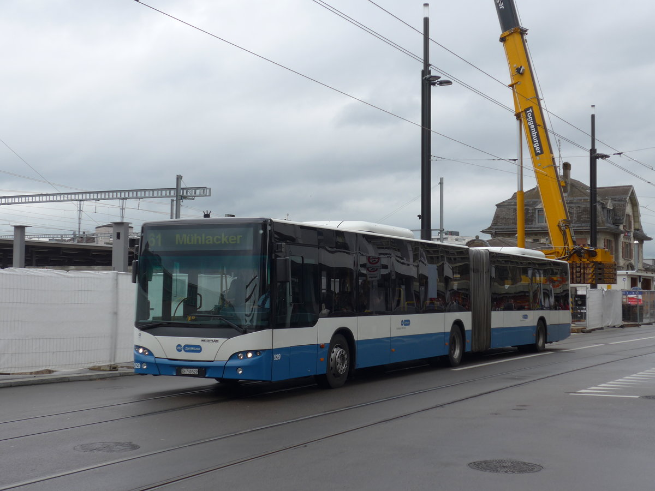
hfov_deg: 36.8
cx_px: 328
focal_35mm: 52
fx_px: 984
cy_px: 246
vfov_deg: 28.0
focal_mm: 10.7
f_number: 3.3
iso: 80
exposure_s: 1/640
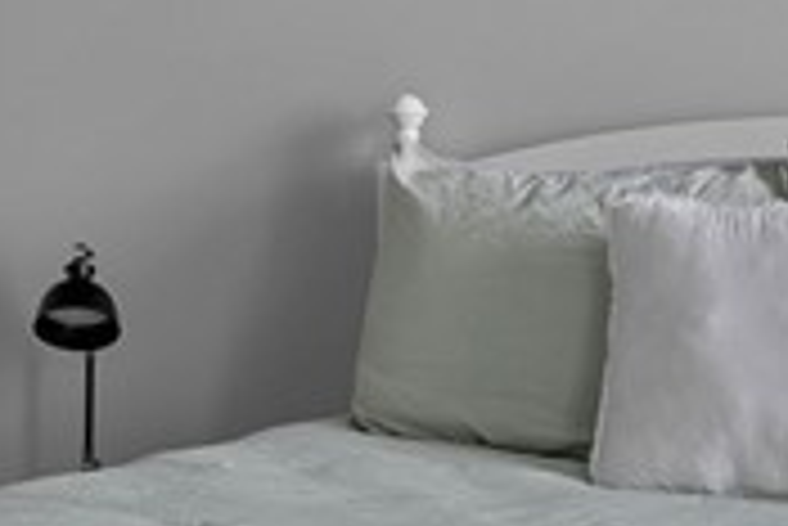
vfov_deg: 13.7
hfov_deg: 18.9
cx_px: -272
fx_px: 2169
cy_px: 72
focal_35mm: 99
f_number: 8
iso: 800
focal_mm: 16
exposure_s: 1/5
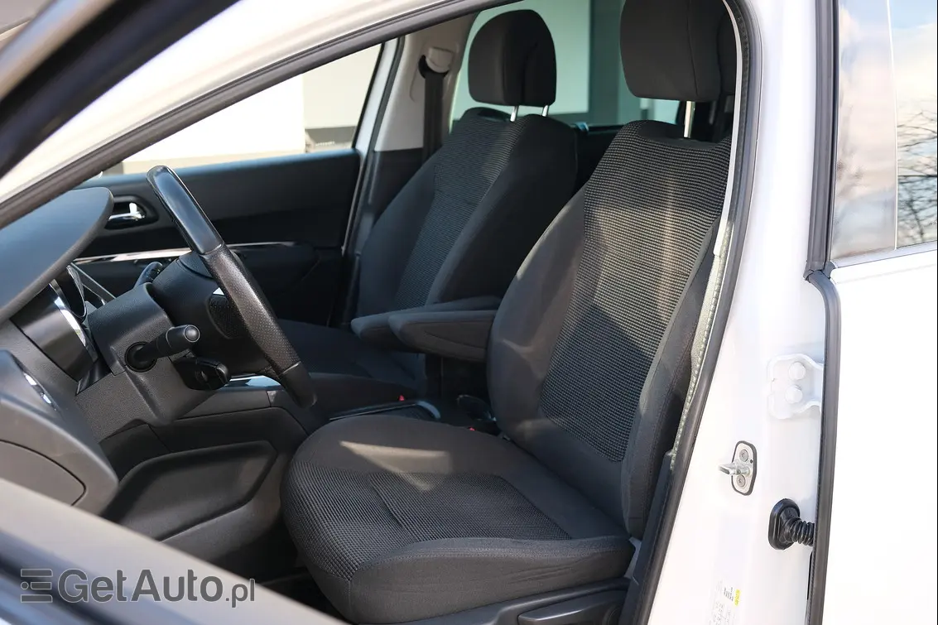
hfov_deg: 50.7
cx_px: 469
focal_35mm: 38
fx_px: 990
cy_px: 312
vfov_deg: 35.0
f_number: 3.6
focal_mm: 25.4
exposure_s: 1/100
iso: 320
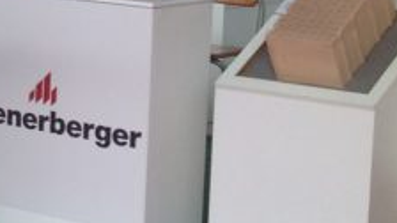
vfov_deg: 6.9
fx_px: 1832
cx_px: -392
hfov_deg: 11.2
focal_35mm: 174
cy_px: -19
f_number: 2.4
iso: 50
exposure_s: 1/174
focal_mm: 4.28
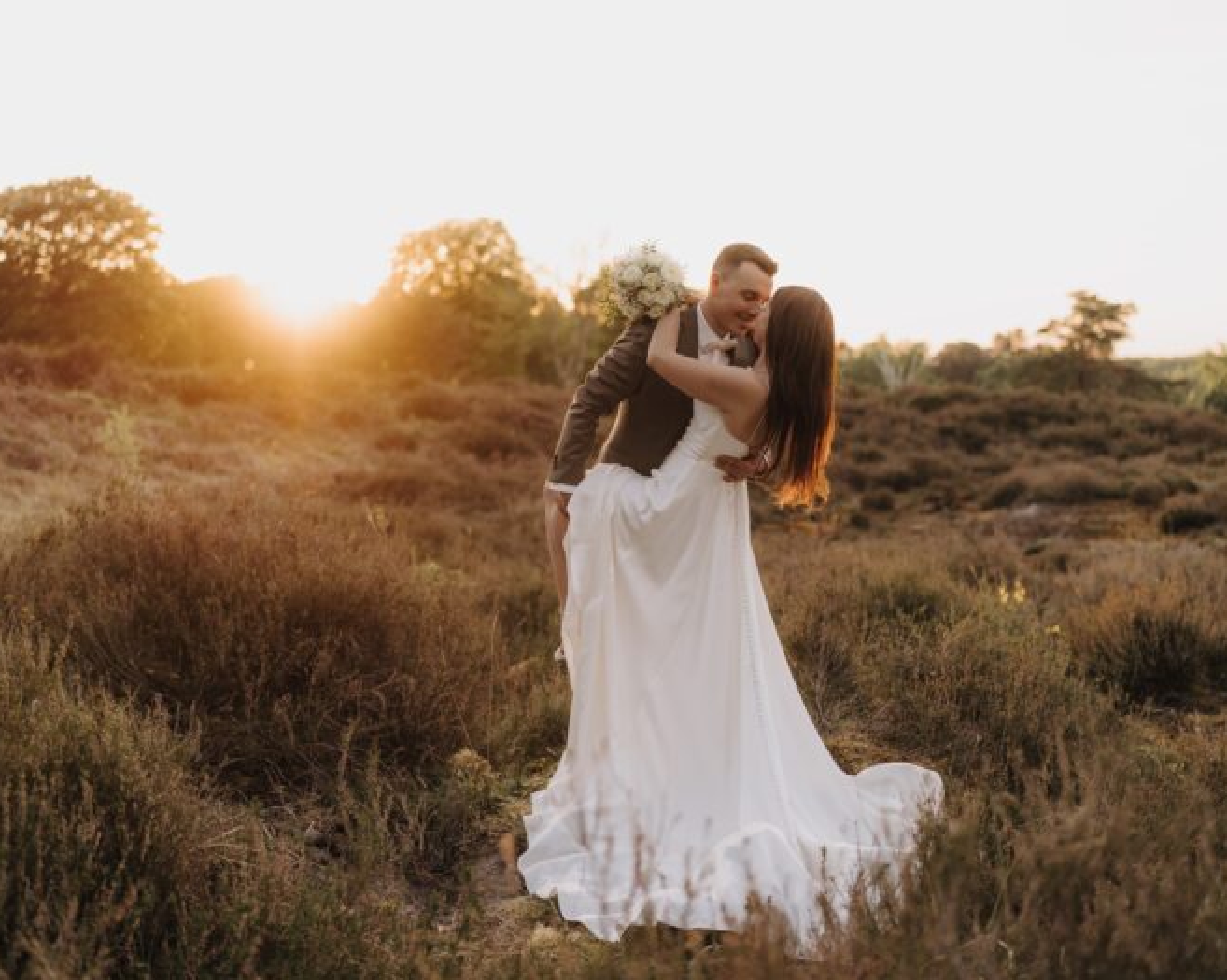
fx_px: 1452
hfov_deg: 45.7
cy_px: 496
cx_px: 678
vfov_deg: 37.3
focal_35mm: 40
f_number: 1.6
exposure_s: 1/400
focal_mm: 35
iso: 100
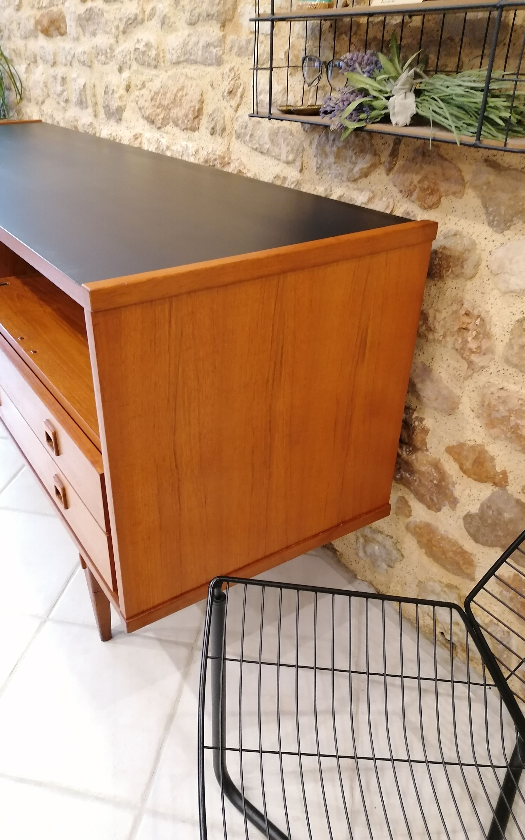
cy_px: 423
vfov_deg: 64.6
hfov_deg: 43.0
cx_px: 216
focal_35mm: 29
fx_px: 664
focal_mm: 4.75
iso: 640
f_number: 1.8
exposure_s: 1/20
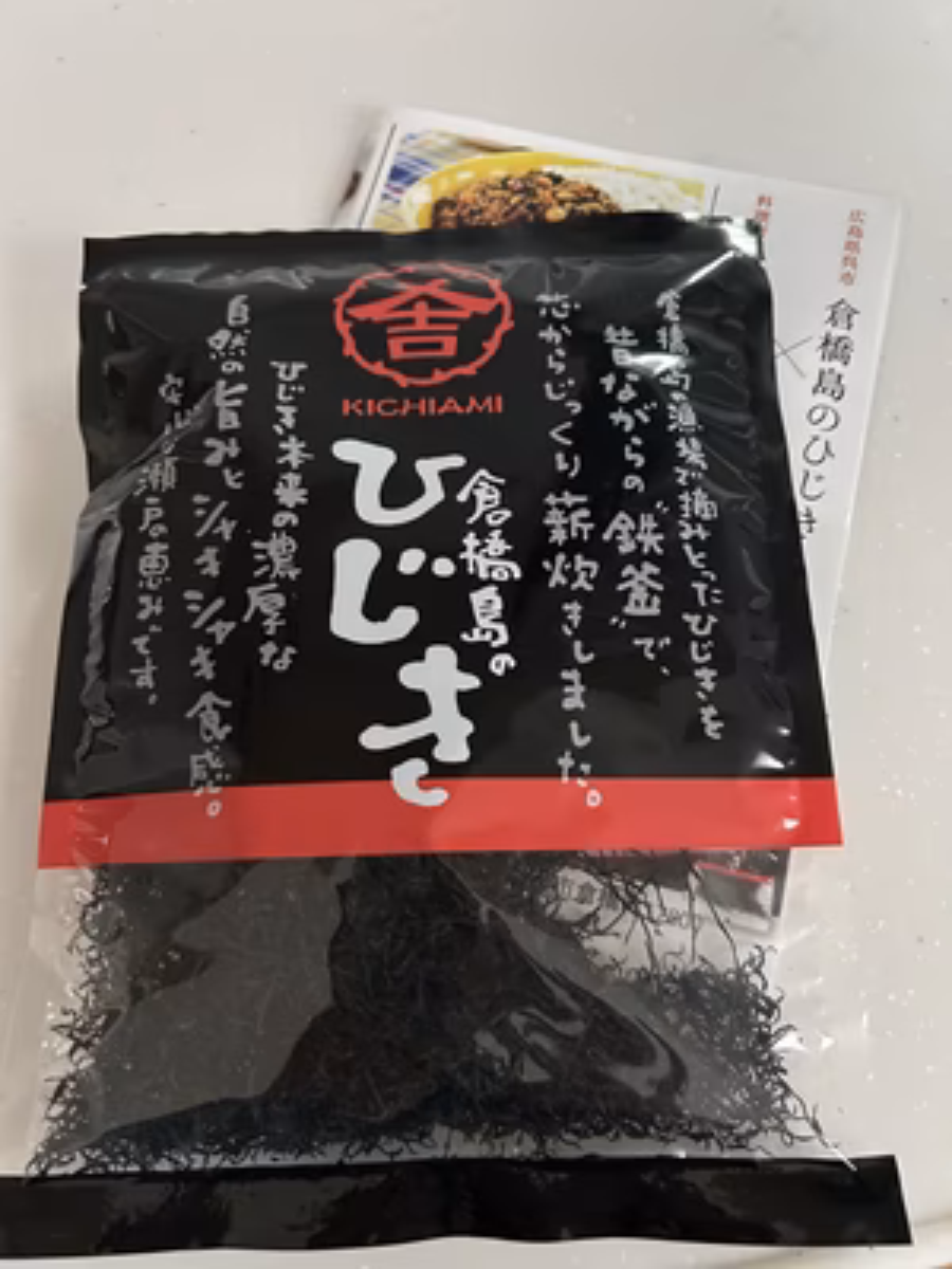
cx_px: 476
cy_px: 634
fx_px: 953
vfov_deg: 67.3
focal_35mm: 26
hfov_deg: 53.1
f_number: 1.5
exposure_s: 1/30
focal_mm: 5.7
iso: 640
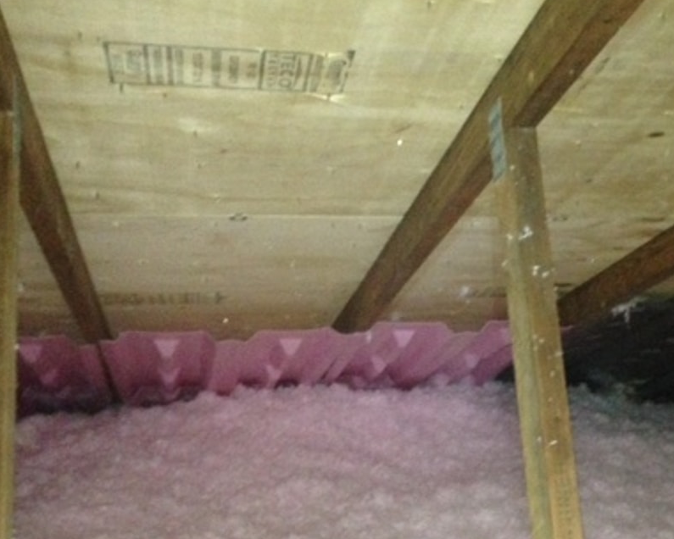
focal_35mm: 54
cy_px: 368
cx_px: 487
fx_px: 1077
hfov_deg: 34.2
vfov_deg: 27.9
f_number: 2.4
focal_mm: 4.12
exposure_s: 1/16
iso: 500
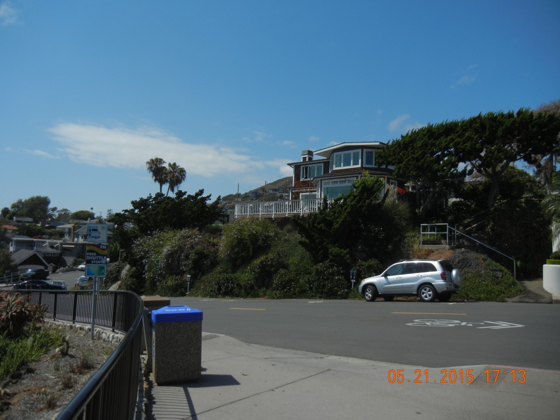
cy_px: 210
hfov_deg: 60.0
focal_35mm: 30
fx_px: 485
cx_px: 280
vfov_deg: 46.8
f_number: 7
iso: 160
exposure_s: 1/916
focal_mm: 5.4
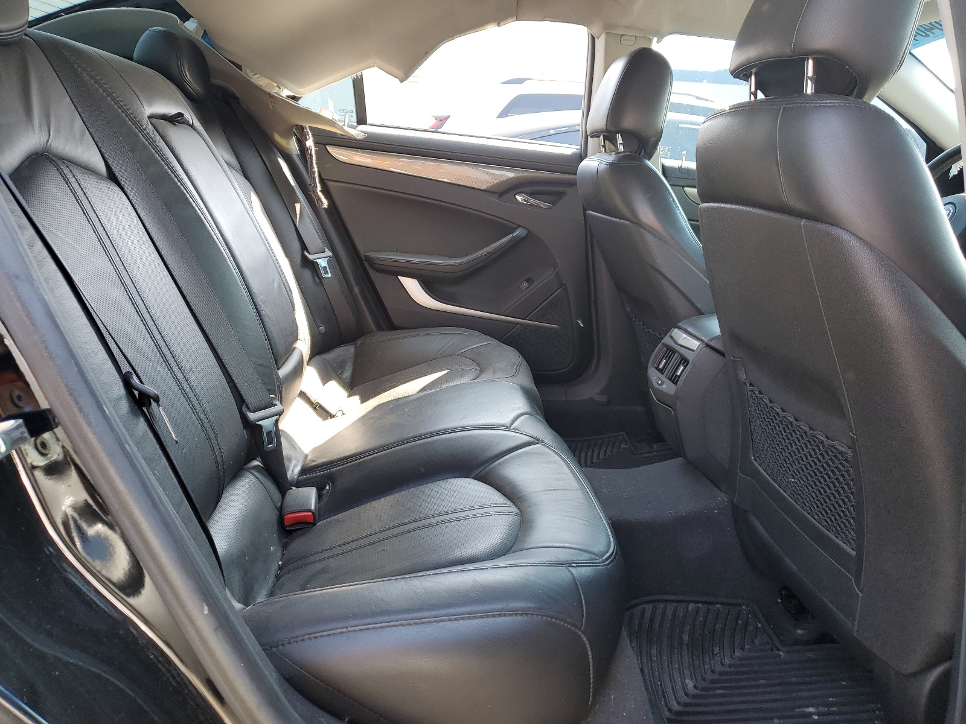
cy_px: 362
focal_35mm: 26
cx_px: 483
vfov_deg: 53.1
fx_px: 726
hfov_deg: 67.3
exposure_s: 1/120
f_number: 1.5
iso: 51
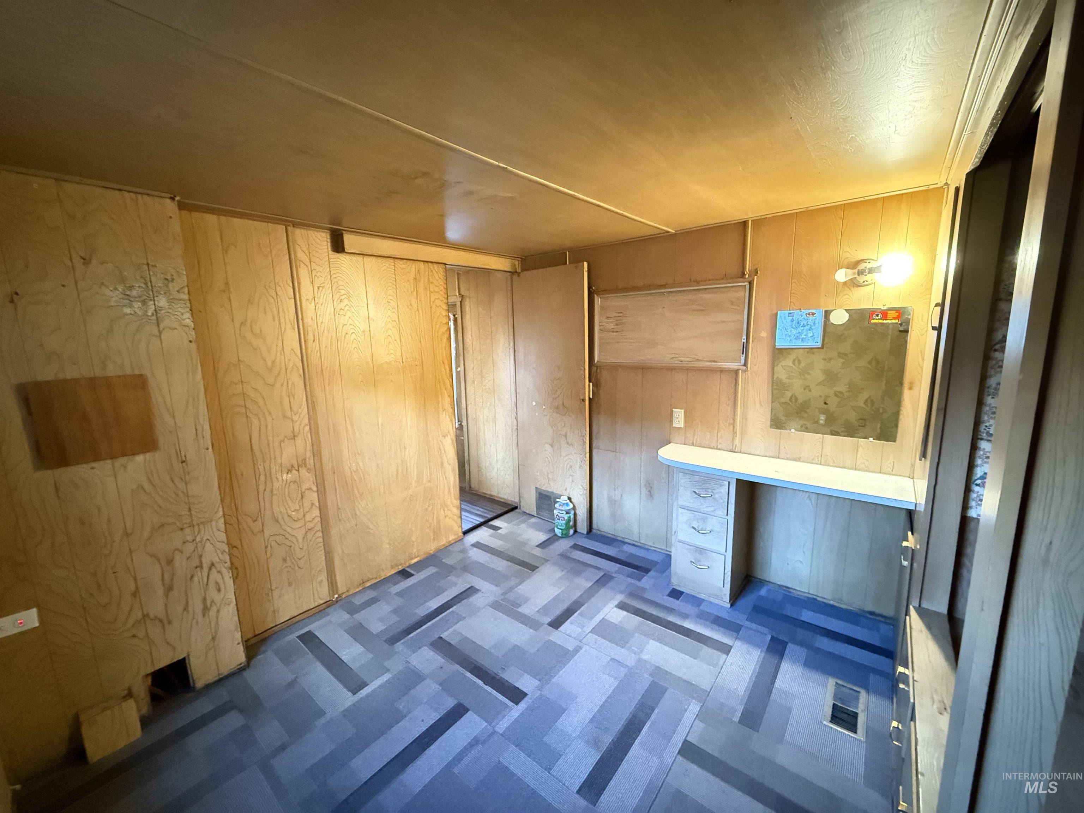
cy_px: 406
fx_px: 438
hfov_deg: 102.1
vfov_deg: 85.7
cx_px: 542
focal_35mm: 14
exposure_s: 1/30
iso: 2500
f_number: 2.2
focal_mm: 2.22
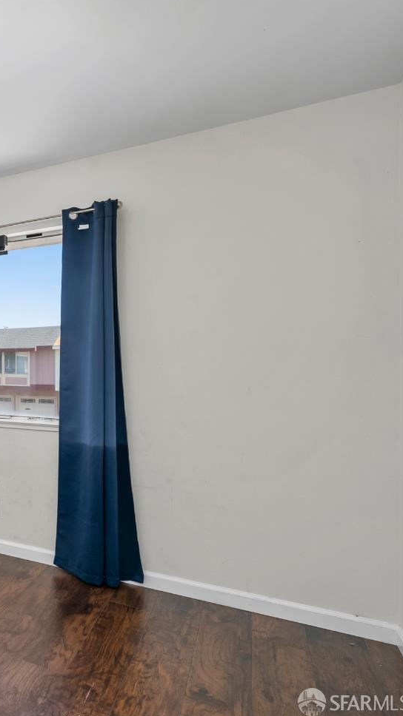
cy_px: 348
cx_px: -141
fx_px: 494
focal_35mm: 26
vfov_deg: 71.9
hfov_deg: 31.8
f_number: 9
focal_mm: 16
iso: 400
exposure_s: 1/200
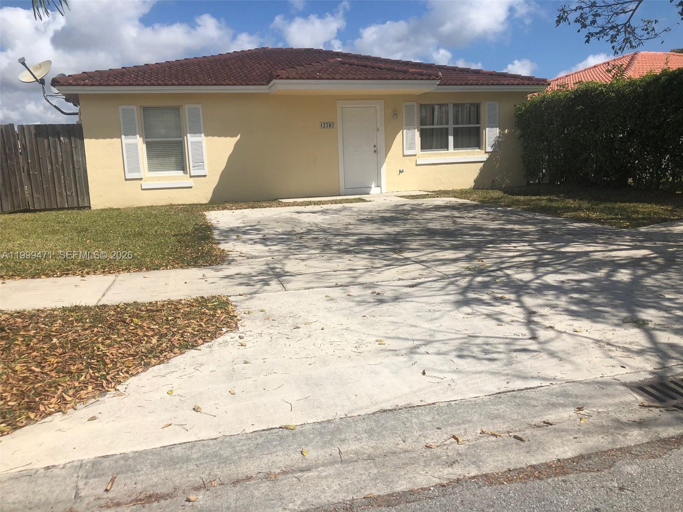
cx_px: 342
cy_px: 256
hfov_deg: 63.4
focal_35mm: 28
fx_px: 552
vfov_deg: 49.7
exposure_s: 1/4049
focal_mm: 3.99
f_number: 1.8
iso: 20
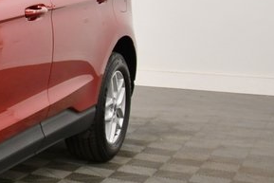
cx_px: -202
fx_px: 594
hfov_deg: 19.9
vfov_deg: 17.5
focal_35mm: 78
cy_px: 107
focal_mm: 15
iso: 800
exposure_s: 1/125
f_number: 5.3
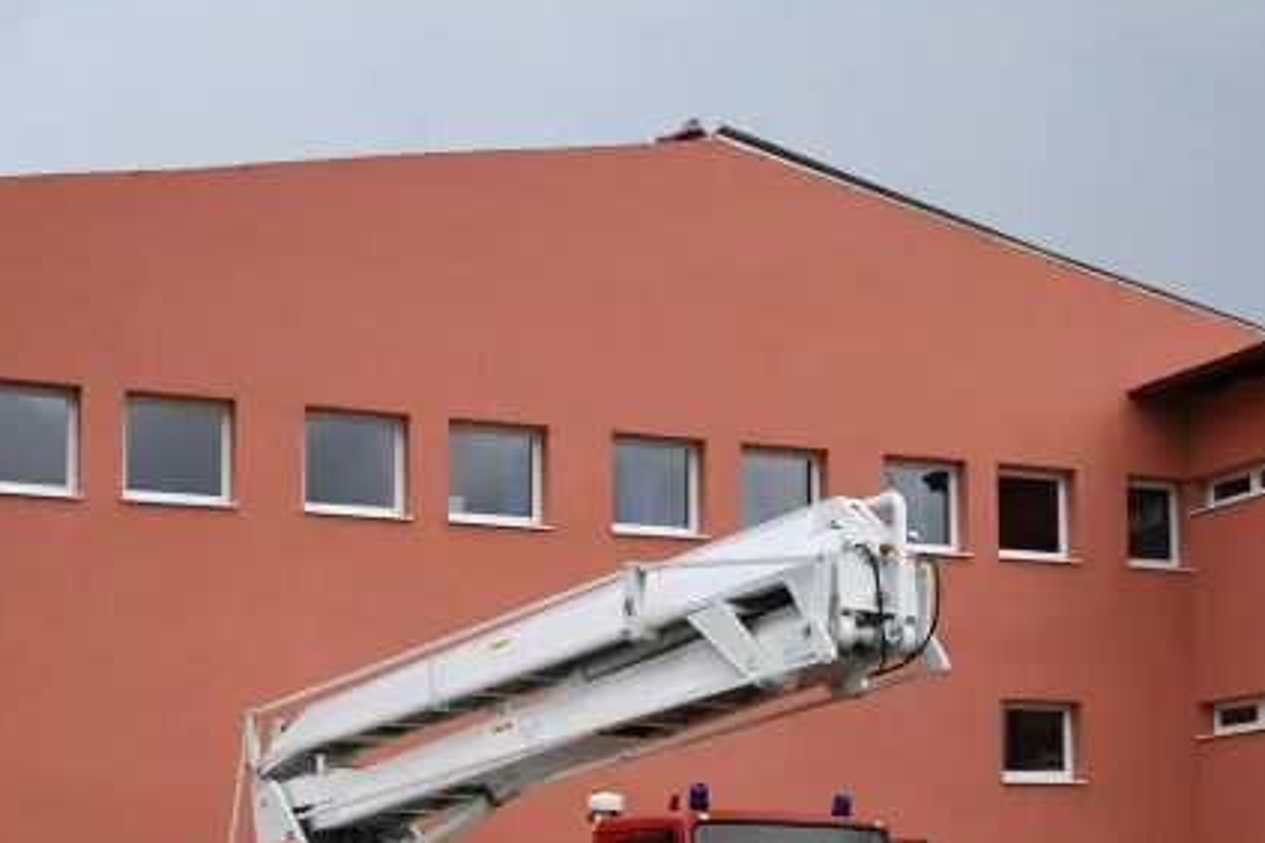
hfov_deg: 28.4
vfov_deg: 19.3
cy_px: 680
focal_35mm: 70
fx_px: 2460
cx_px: 963
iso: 1000
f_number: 5.6
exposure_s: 1/500
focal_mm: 26
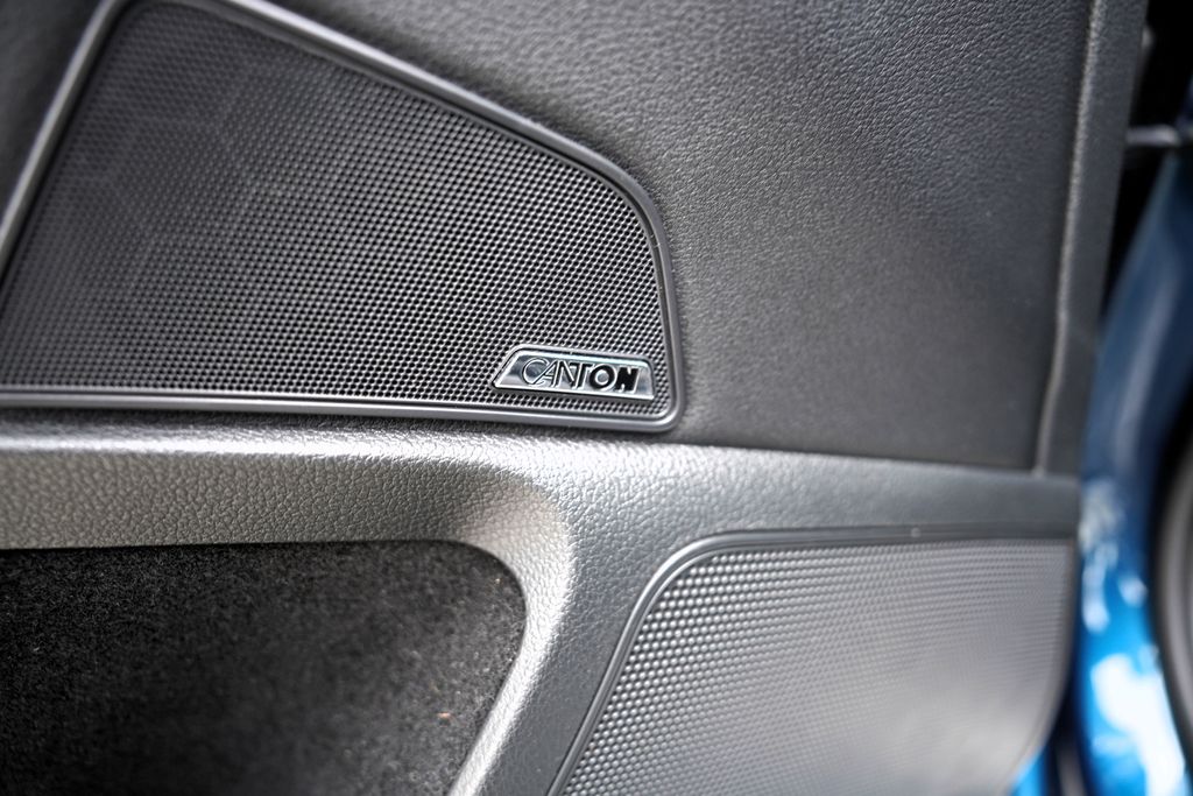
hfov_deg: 73.7
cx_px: 596
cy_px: 398
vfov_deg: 53.1
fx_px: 795
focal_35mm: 24
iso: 400
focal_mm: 24
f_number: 2.8
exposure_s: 1/30
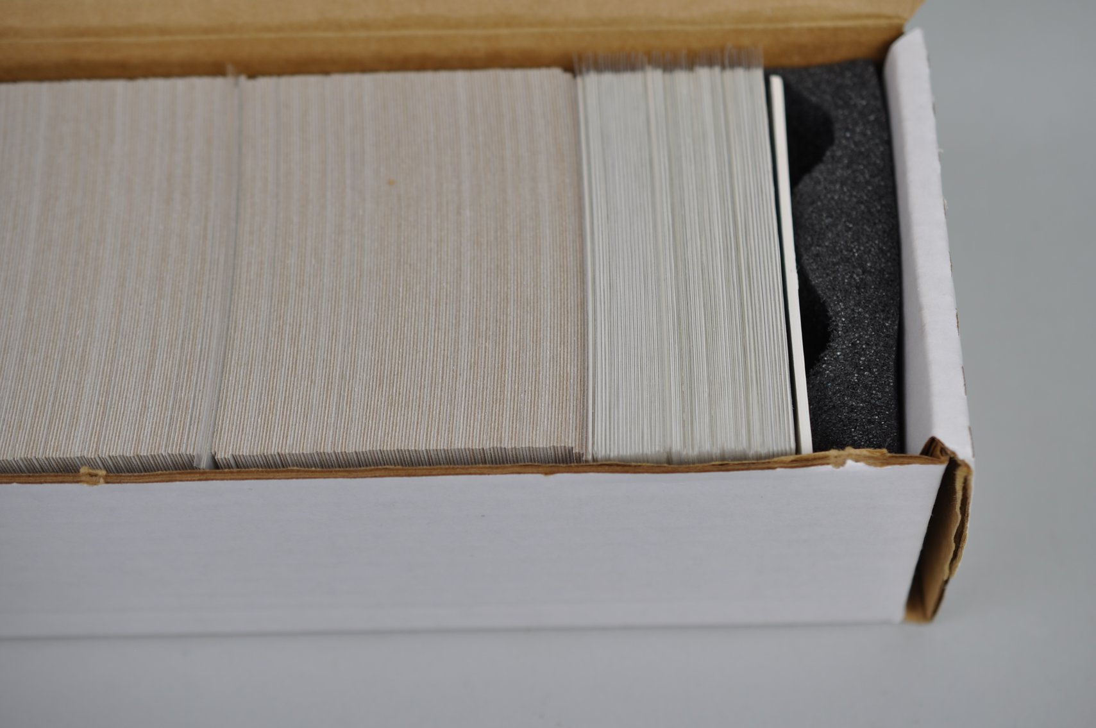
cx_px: 548
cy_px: 364
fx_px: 1824
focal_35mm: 60
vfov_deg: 22.6
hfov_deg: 33.4
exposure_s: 1/80
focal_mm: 40
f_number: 4.5
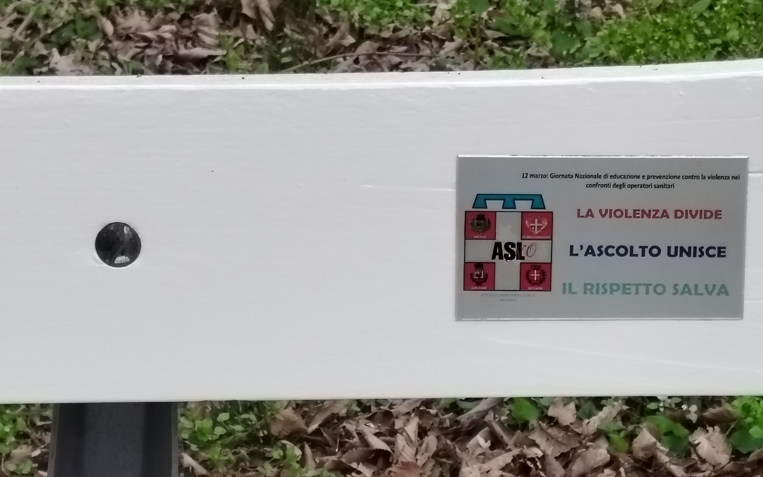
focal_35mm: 133
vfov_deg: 9.9
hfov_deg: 15.7
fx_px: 2766
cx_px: 381
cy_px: 283
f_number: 1.75
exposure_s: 1/210
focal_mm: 5.25
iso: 100
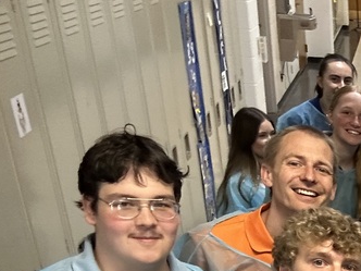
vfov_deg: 18.3
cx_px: 550
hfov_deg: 22.3
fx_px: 740
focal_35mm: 71
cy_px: 409
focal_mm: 2.69
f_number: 1.9
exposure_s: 1/60
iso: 200
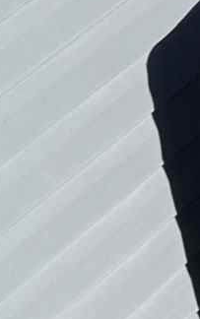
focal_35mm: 241
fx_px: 2098
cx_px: 876
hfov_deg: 4.8
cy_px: -171
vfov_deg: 8.5
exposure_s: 1/10417
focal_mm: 6.76
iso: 80
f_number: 1.78
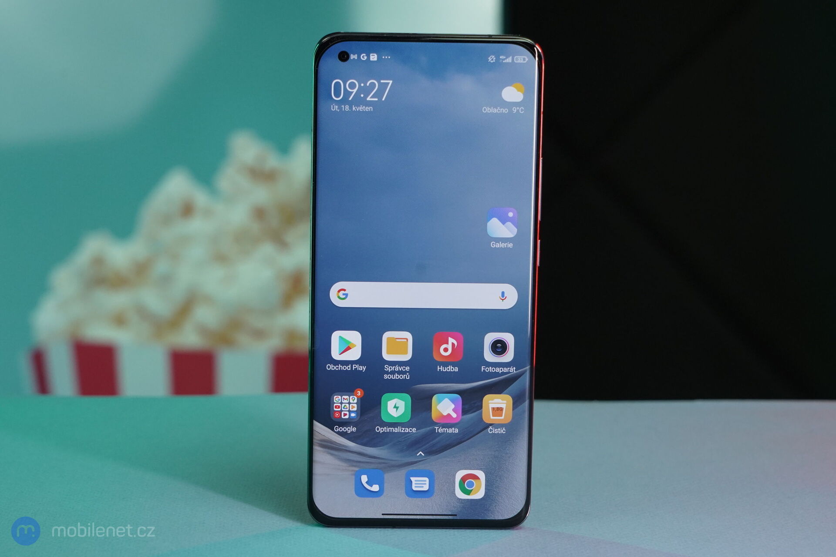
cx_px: 418
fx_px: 1625
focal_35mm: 70
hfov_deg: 28.8
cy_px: 278
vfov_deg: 19.5
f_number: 8
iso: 2000
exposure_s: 1/200
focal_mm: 70
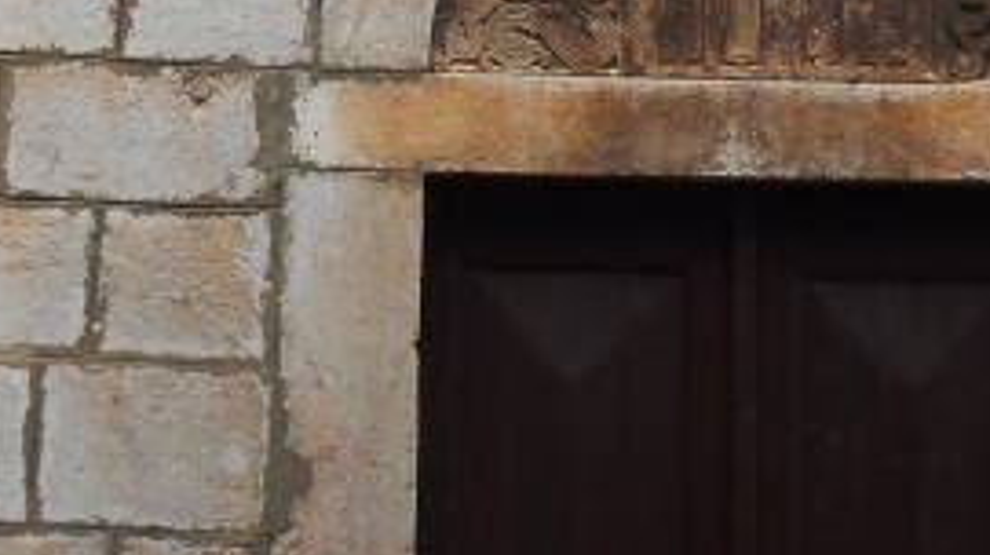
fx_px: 3673
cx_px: 727
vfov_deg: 8.5
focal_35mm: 140
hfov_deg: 15.3
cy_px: -161
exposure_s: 1/800
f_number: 3.3
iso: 125
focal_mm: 6.1
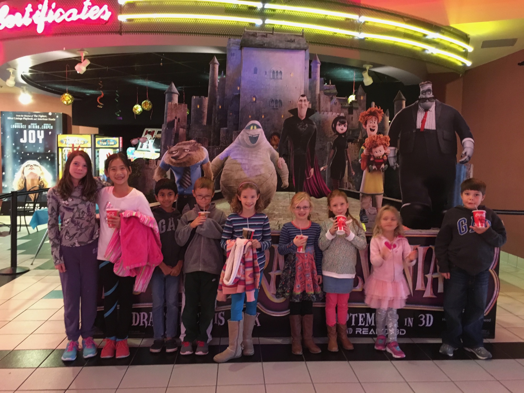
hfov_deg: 61.7
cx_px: 262
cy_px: 196
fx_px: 439
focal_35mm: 29
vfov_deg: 48.2
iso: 400
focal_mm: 4.15
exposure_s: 1/15
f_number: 2.2
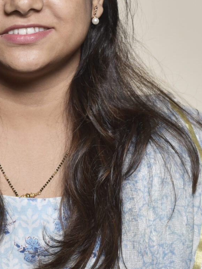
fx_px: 1252
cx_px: 21
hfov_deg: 9.2
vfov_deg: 12.3
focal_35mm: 161
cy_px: 107
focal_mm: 50
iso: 320
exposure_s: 1/200
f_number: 6.3
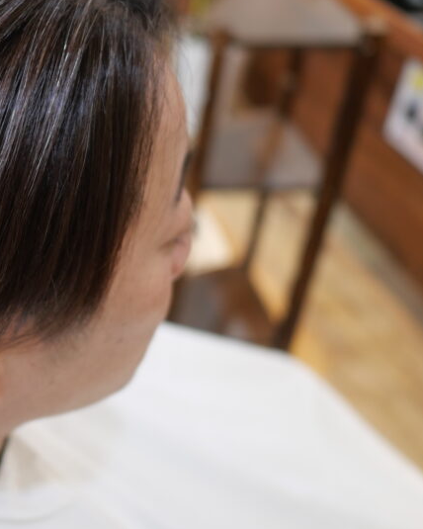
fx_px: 876
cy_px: 193
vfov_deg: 33.4
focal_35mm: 56
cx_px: -37
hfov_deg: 25.3
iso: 320
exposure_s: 1/60
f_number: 1.7
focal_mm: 15
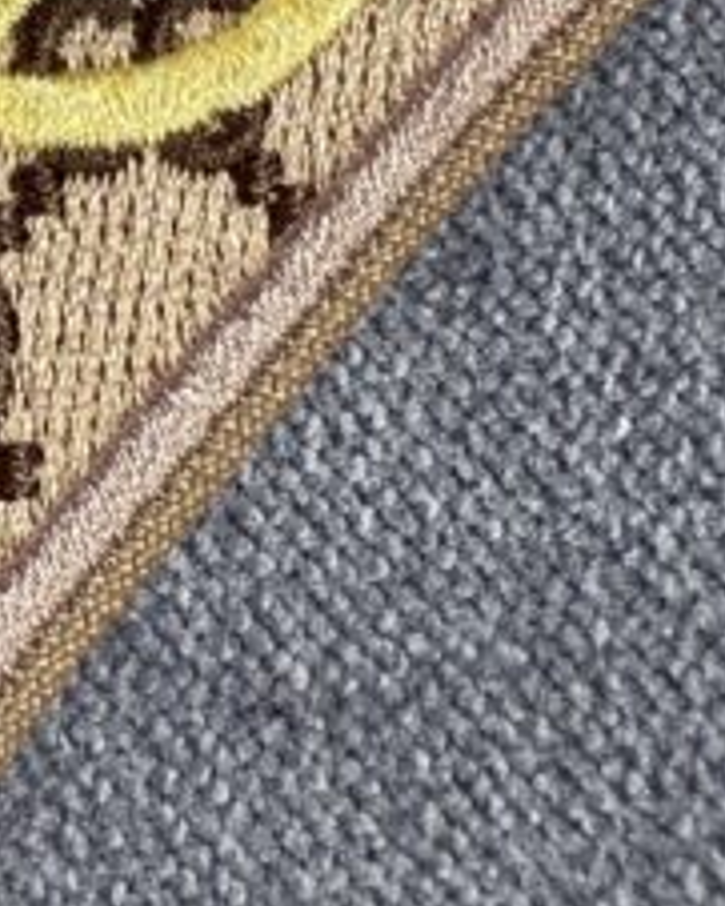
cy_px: -40
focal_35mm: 83
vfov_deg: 22.0
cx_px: -152
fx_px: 2225
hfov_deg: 17.6
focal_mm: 2.22
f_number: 2.2
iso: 200
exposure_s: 1/60
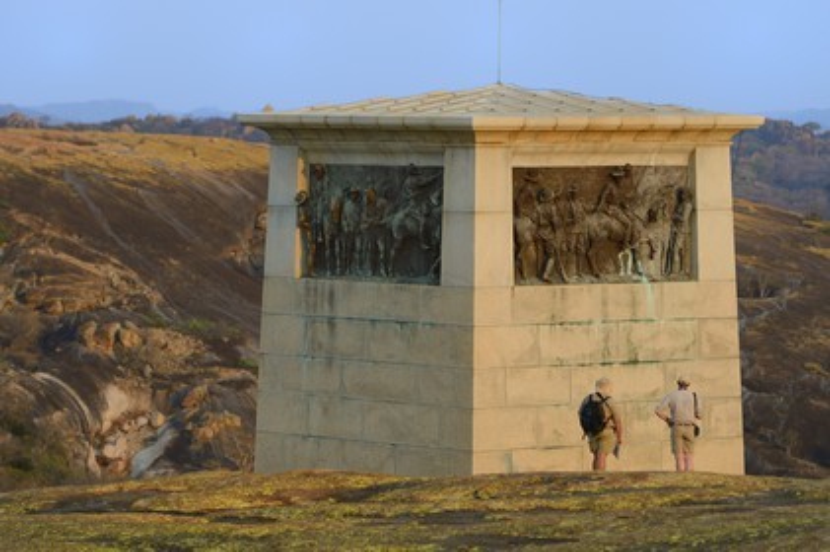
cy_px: 276
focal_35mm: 210
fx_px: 4838
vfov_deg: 6.5
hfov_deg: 9.8
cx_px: 415
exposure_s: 1/320
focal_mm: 210
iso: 400
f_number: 7.1
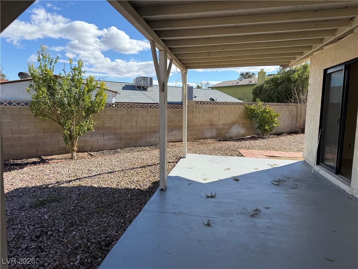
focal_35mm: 24
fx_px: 248
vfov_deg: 56.8
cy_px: 134
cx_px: 179
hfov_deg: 71.6
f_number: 1.78
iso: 80
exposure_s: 1/3584
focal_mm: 6.76
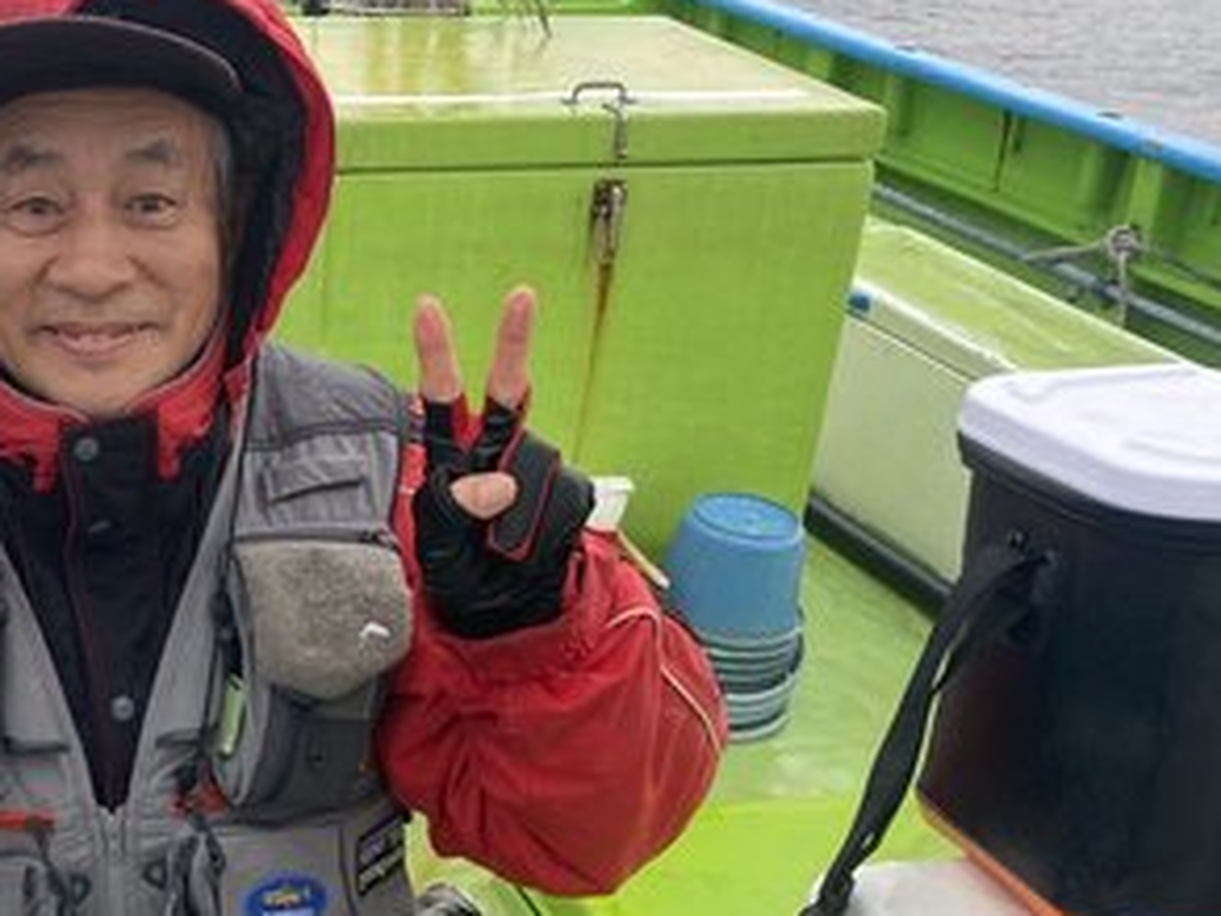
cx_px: 226
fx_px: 2011
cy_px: 895
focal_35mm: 57
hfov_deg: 32.7
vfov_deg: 24.6
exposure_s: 1/322
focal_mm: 4.25
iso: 32
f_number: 1.8
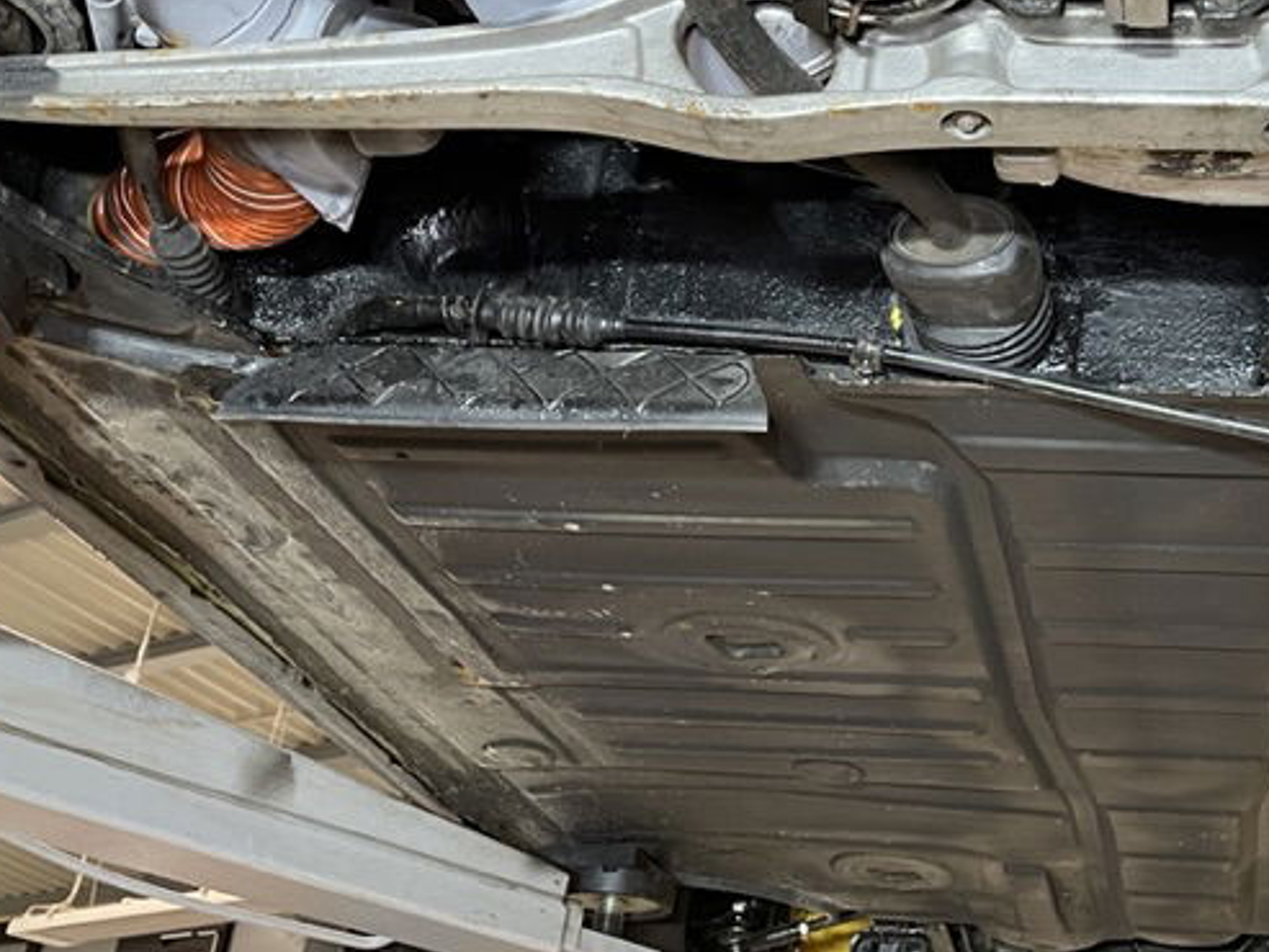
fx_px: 1980
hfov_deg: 33.8
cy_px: 316
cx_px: 1117
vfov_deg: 26.9
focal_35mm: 54
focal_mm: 4.2
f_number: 1.6
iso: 250
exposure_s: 1/50
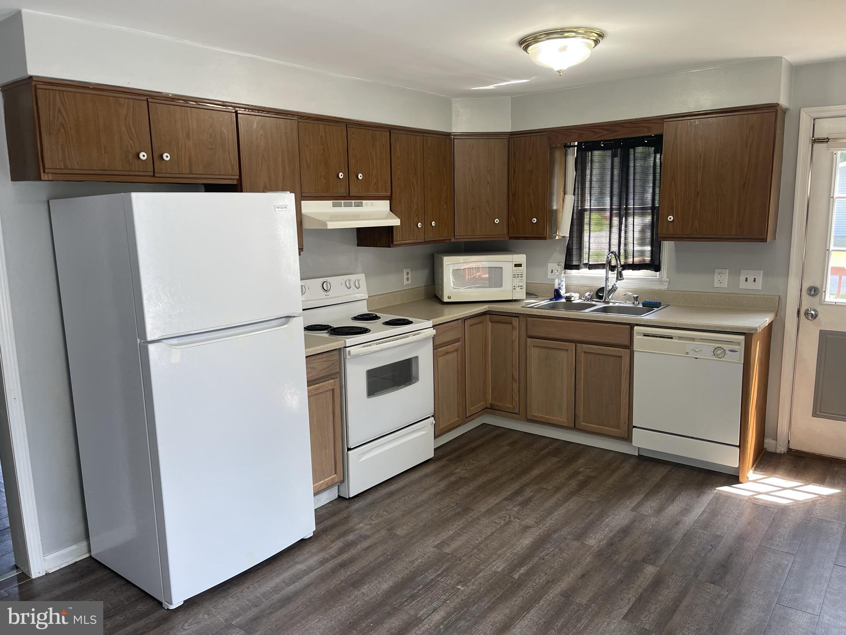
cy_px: 318
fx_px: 635
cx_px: 423
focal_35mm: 26
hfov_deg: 67.3
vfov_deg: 53.1
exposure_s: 1/120
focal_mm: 5.1
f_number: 1.6
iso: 80
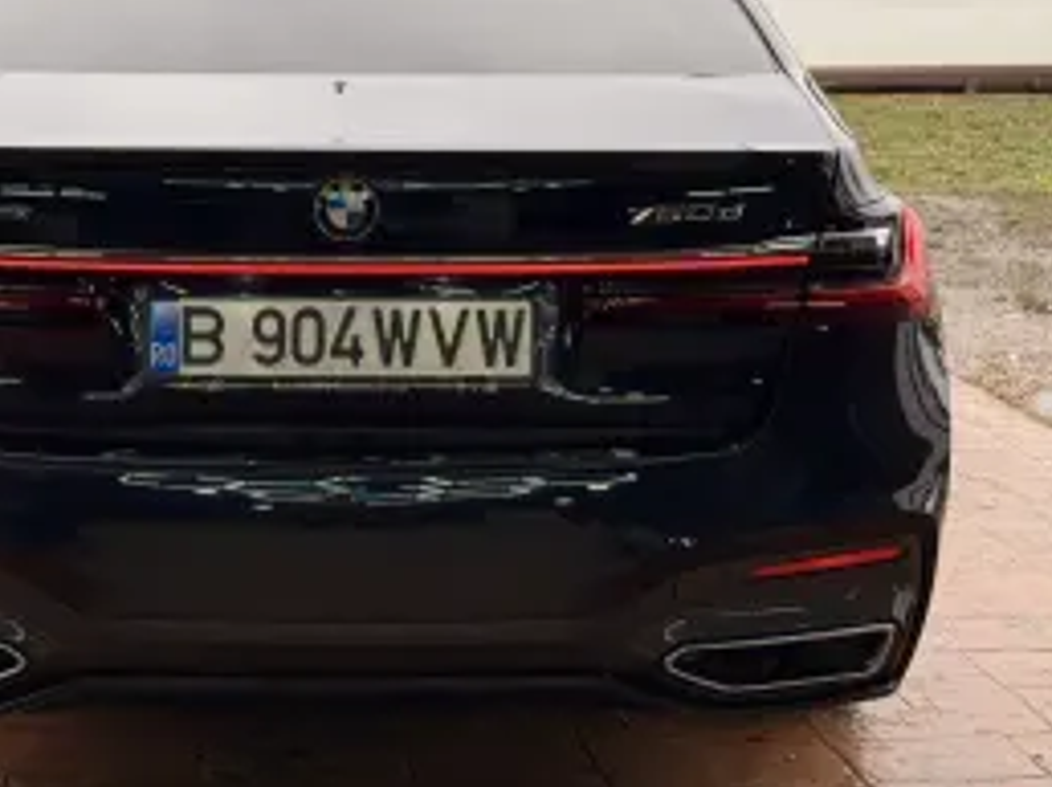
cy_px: 302
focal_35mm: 67
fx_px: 2034
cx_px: 338
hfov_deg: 28.8
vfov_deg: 21.9
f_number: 1.78
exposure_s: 1/315
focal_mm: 6.76
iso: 64
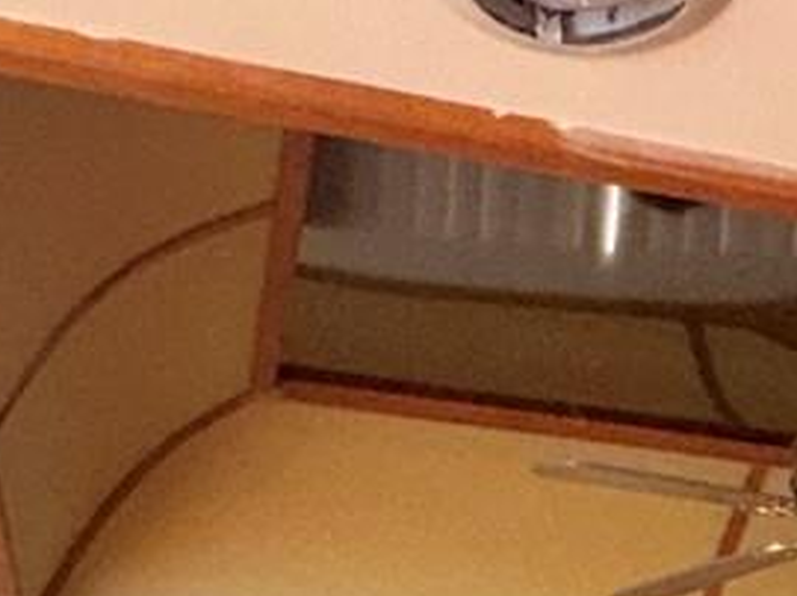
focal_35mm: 83
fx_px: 1909
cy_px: 1413
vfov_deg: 13.3
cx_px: 708
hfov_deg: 23.0
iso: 125
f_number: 2.2
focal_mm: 2.22
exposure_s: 1/121
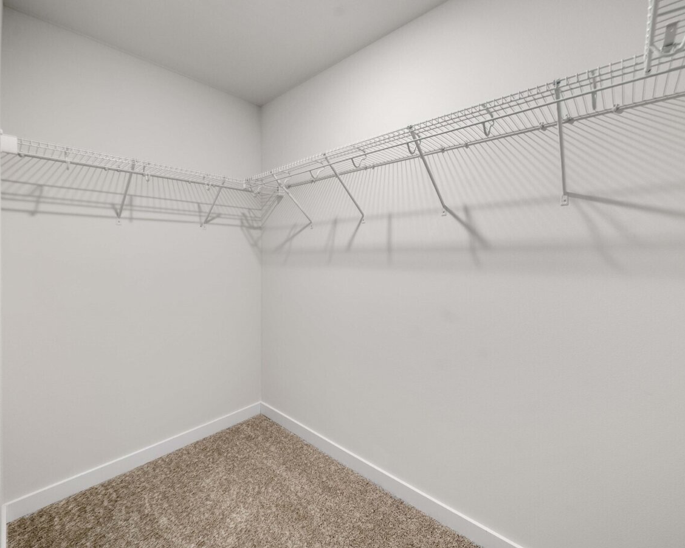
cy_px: 275
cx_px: 385
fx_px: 284
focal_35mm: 14
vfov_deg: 88.0
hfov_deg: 100.2
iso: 1000
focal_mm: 12
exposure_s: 1/3
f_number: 7.1
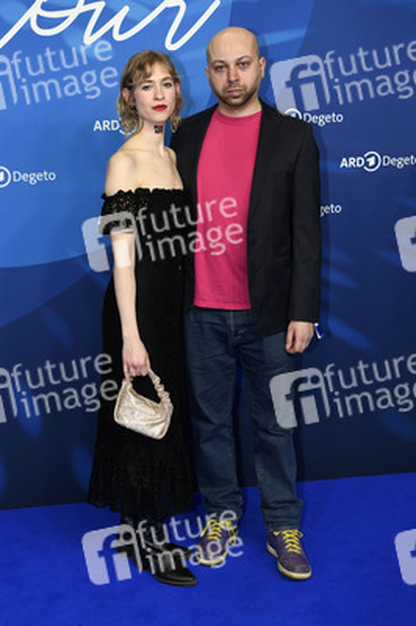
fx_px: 781
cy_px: 313
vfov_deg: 43.6
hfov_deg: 29.8
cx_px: 208
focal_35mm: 45
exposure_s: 1/320
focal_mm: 45
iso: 800
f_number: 4
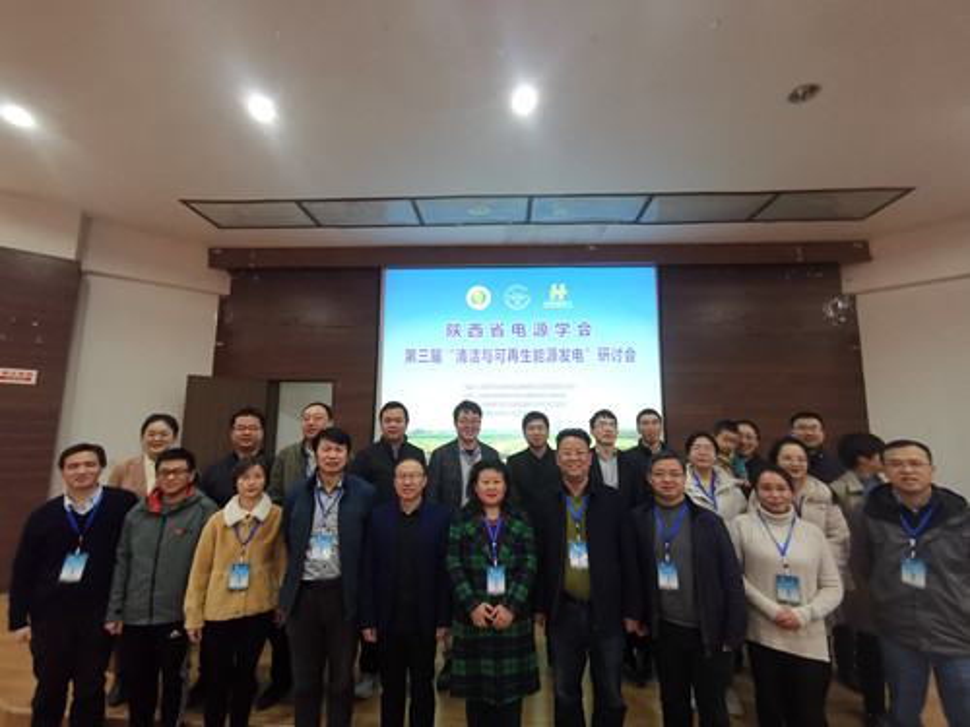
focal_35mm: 16
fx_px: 448
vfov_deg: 78.1
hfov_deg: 94.5
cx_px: 485
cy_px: 364
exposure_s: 1/33.3
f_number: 2.2
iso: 640
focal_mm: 2.35
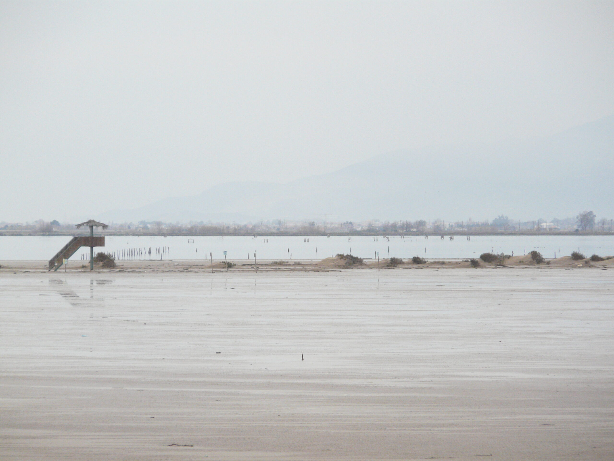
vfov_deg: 5.1
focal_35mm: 289
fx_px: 5126
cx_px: 307
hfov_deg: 6.9
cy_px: 230
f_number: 3.6
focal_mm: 47.5
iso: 200
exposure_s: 1/80
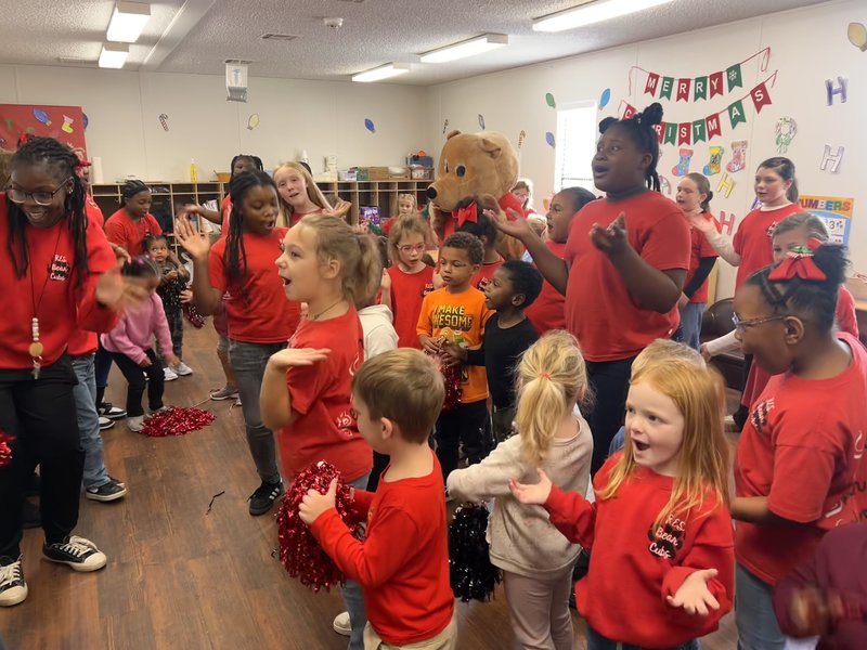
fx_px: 651
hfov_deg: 67.3
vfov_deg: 53.1
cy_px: 325
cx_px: 434
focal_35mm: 26
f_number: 1.5
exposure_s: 1/60
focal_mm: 5.7
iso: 80
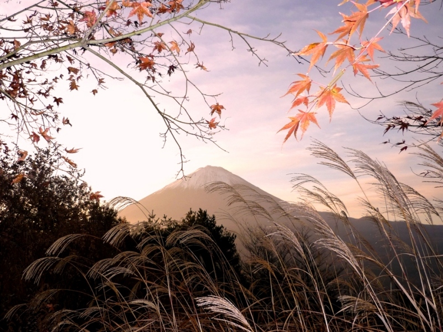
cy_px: 166
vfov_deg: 42.9
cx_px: 222
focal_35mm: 33
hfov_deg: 55.4
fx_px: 422
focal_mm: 5.5
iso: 100
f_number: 2.8
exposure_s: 1/500
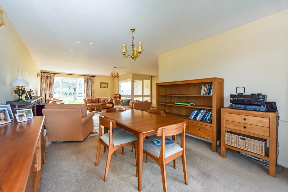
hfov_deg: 104.2
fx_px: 112
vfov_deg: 81.3
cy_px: 96
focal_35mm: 14
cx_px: 144
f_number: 7.1
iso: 400
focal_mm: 14
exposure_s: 1/125
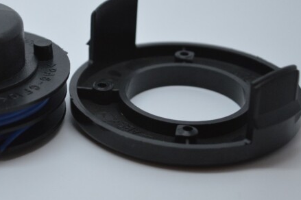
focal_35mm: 128
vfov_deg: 10.7
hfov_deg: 15.9
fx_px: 1069
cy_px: 65
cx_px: 74
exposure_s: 1/100
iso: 400
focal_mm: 52
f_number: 5.6
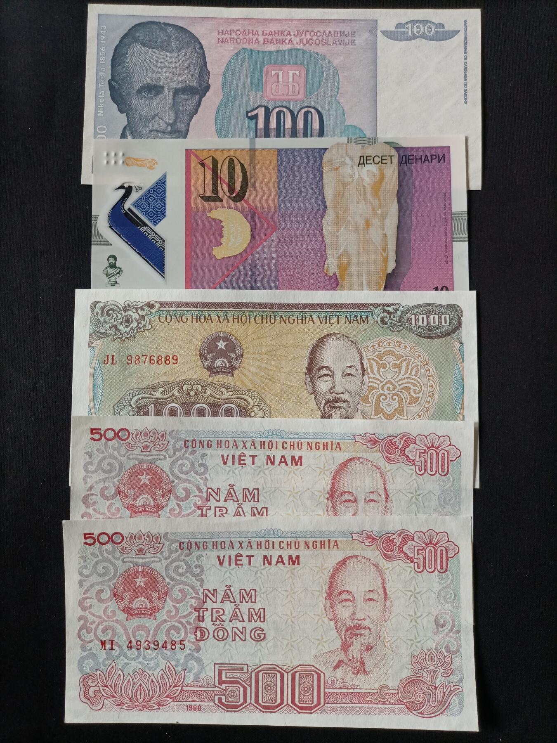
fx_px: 558
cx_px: 278
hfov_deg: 53.1
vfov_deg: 67.3
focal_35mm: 26
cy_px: 372
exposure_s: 1/50
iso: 744
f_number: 1.8
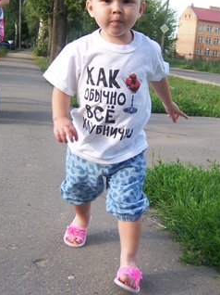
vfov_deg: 37.5
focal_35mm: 51
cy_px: 133
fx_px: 433
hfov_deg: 28.4
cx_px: 143
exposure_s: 1/320
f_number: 2.8
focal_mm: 6
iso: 80
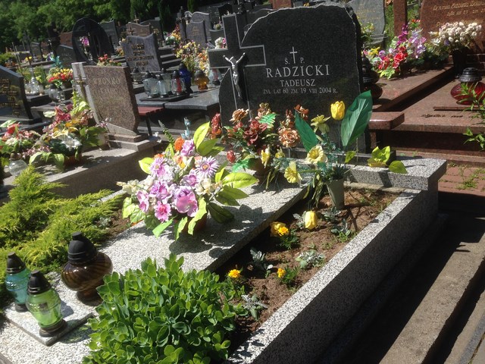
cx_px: 242
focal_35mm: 33
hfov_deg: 55.4
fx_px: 462
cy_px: 182
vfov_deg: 42.9
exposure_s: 1/1506
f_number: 2.4
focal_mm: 4.12
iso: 50
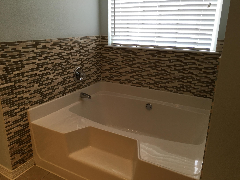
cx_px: 120
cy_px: 90
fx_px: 201
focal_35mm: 29
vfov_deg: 48.2
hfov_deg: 61.7
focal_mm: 4.15
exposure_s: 1/30
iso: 25
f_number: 2.2
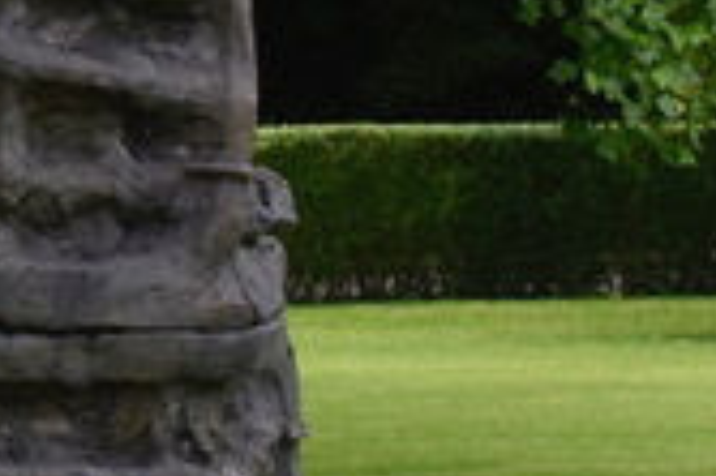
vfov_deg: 3.7
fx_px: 7312
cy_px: -202
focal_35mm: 368
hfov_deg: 5.6
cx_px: -330
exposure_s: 1/400
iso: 800
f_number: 10
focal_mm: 48
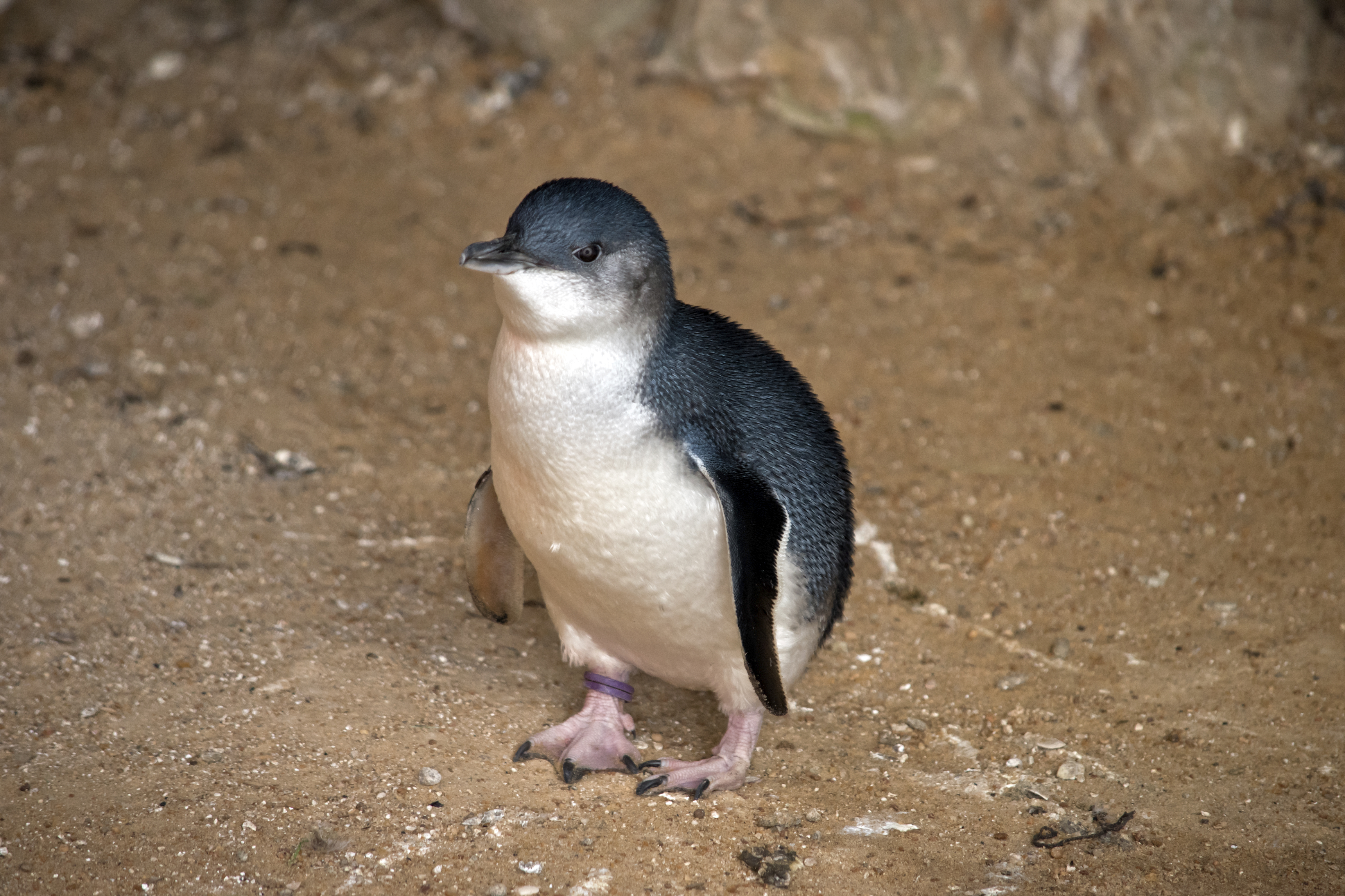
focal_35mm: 278
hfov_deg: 7.4
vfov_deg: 5.0
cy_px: 448
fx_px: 10367
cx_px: 672
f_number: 5
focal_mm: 185
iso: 800
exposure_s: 1/200
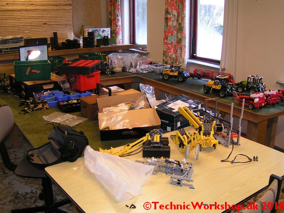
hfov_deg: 49.0
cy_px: 106
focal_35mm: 38
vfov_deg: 37.7
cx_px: 142
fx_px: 312
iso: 125
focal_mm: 5.8
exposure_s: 1/50
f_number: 2.8
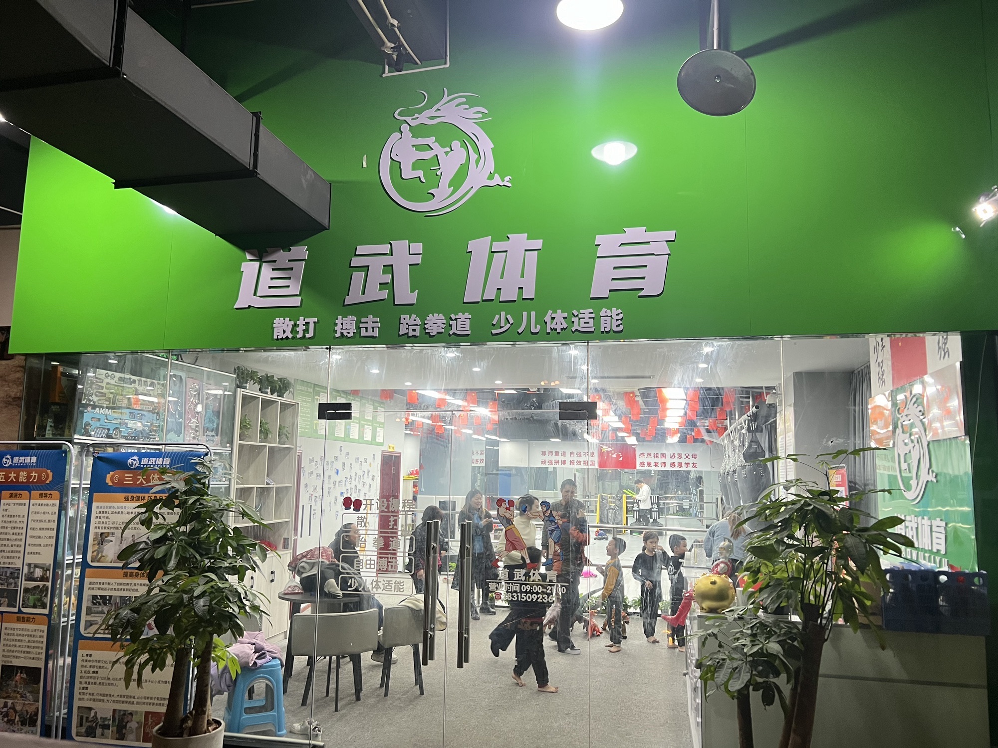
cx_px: 499
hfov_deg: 67.3
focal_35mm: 26
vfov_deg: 53.1
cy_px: 374
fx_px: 750
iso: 100
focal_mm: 5.7
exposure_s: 1/50
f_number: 1.5
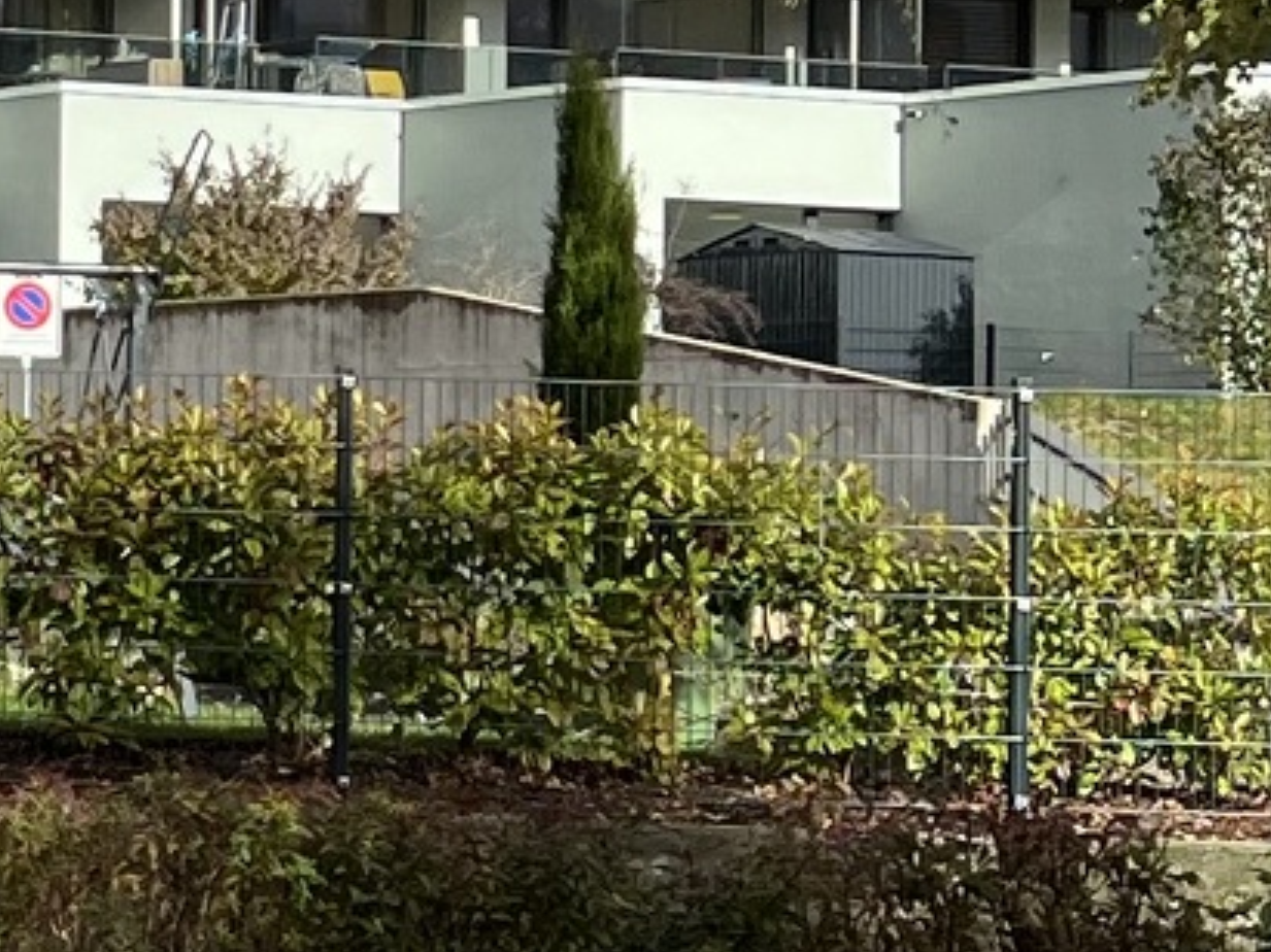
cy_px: 427
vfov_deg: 9.2
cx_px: -1862
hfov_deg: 10.4
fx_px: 5946
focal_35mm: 162
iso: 50
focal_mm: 5.7
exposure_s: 1/3968
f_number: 1.5
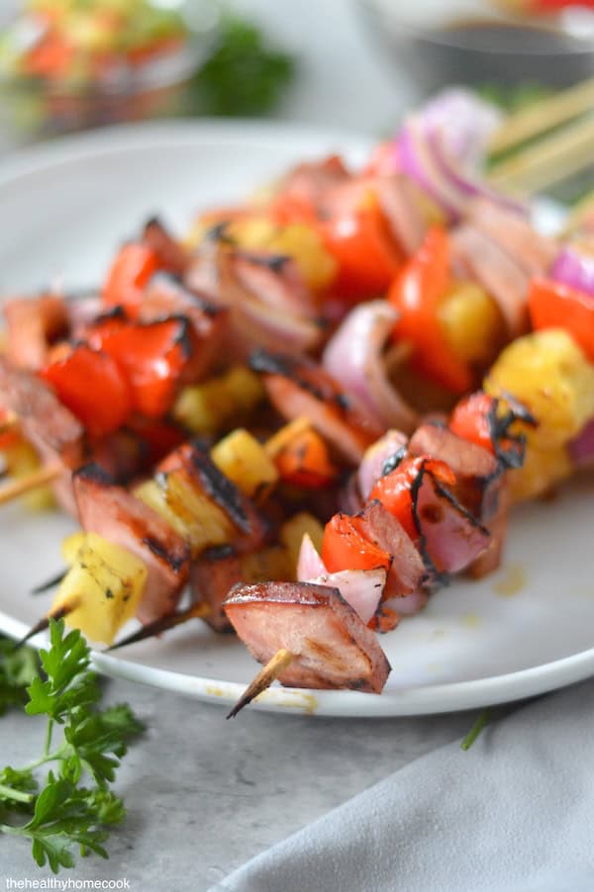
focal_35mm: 75
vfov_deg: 27.0
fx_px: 1859
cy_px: 446
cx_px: 297
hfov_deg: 18.2
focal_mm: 50
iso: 1800
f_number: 2
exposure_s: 1/500
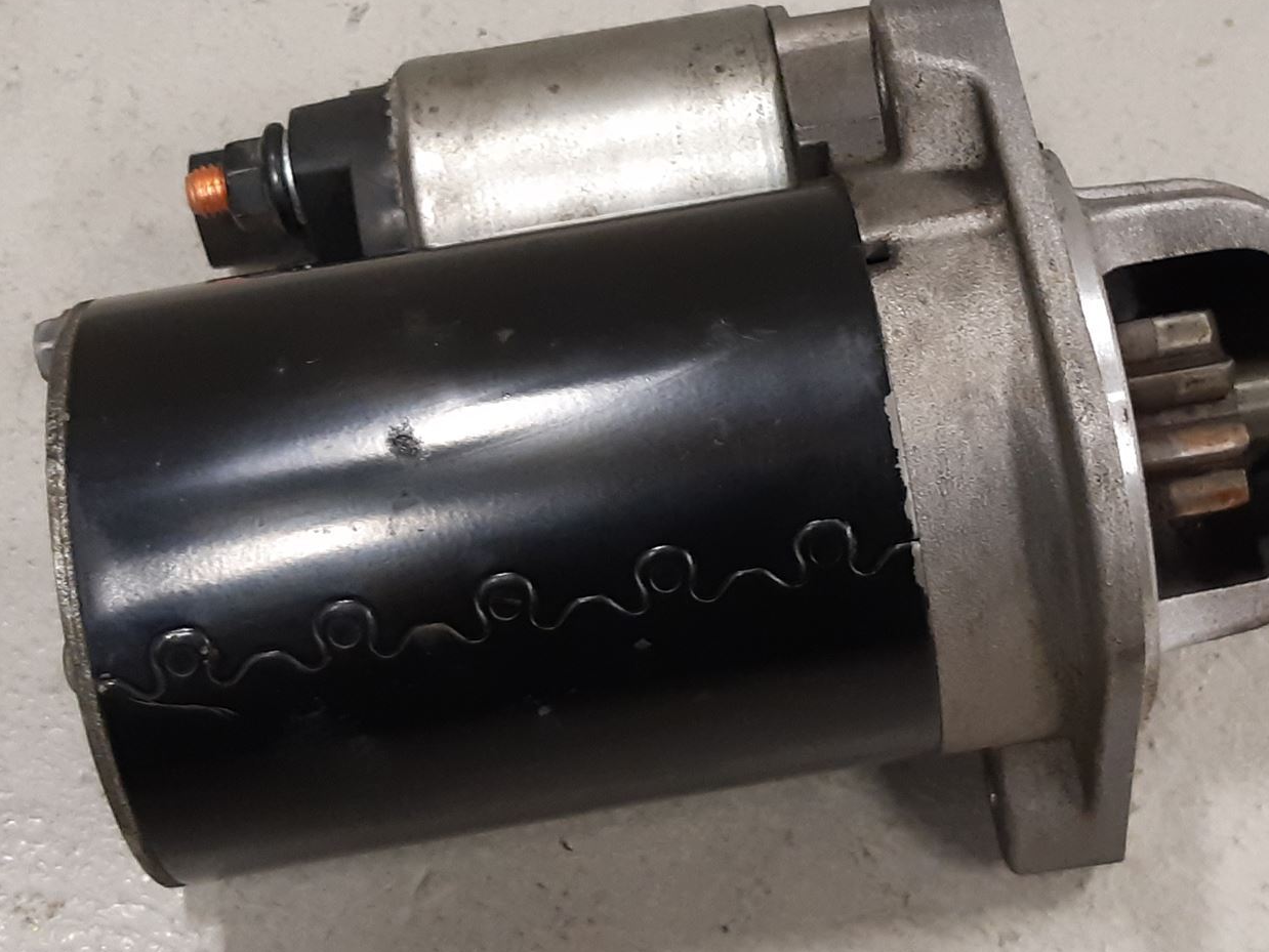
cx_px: 720
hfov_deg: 43.7
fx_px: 1577
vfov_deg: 33.5
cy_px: 366
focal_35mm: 43
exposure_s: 1/50
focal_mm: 3.93
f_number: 1.7
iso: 160
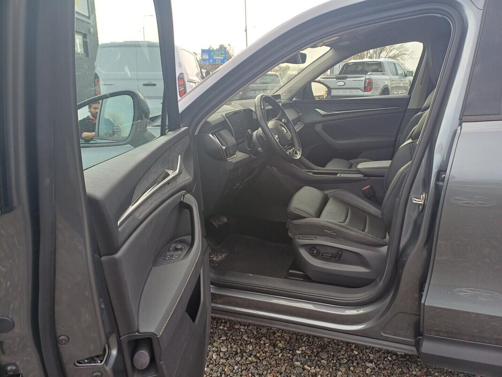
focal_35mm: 25
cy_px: 188
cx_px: 251
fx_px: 363
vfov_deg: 54.9
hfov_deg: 69.4
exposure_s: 1/146
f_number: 1.8
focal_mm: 4.65
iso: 50
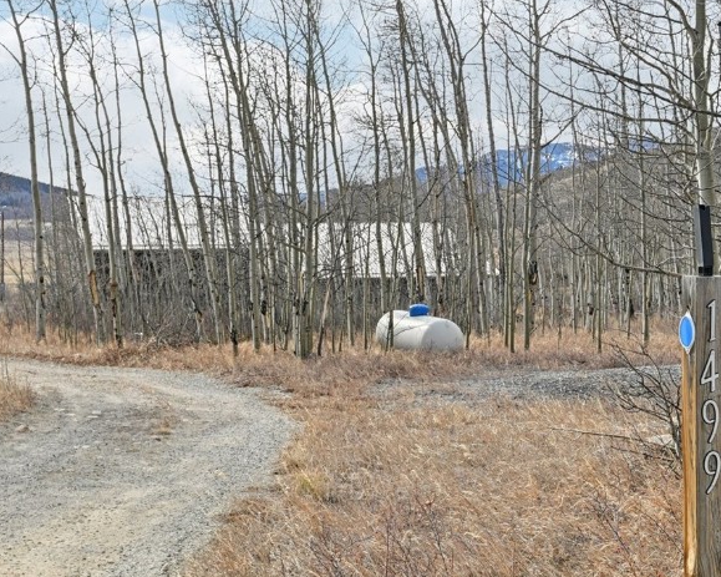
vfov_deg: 27.1
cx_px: 435
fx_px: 1195
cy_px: 253
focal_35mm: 56
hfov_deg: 33.5
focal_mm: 30
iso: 64
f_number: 13
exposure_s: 1/40
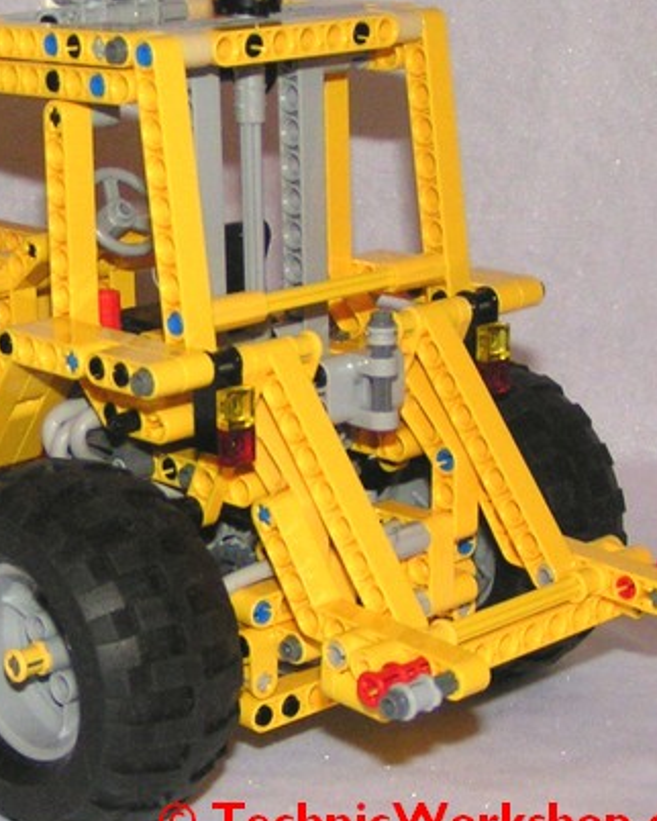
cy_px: 388
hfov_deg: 25.5
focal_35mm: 59
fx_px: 1433
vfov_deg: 31.9
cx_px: 167
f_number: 2.8
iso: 200
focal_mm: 5.8
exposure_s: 1/40
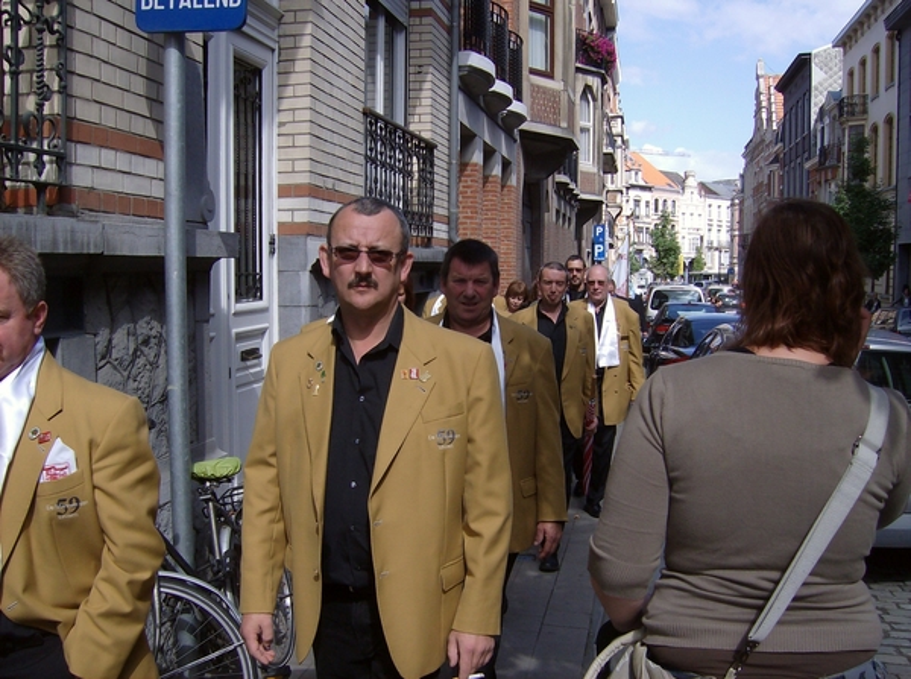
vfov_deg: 39.5
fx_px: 945
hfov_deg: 51.5
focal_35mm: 36
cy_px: 340
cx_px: 456
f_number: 4.7
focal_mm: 6
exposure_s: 1/400
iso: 100
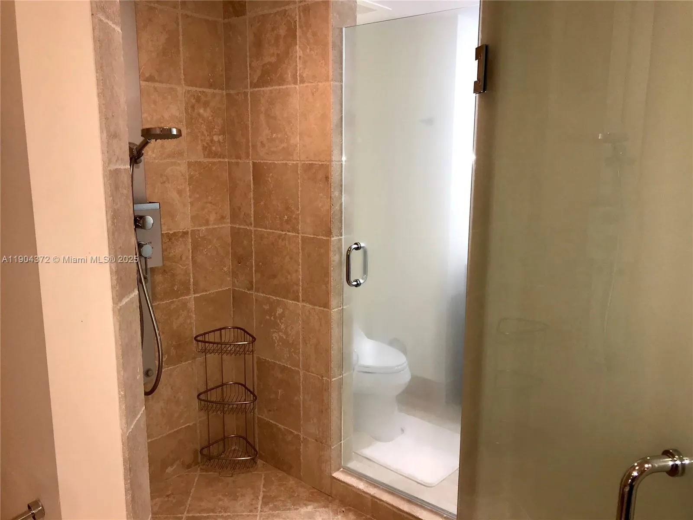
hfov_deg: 63.4
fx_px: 561
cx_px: 346
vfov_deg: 49.7
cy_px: 260
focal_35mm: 28
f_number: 1.8
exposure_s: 1/30
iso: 25
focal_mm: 3.99
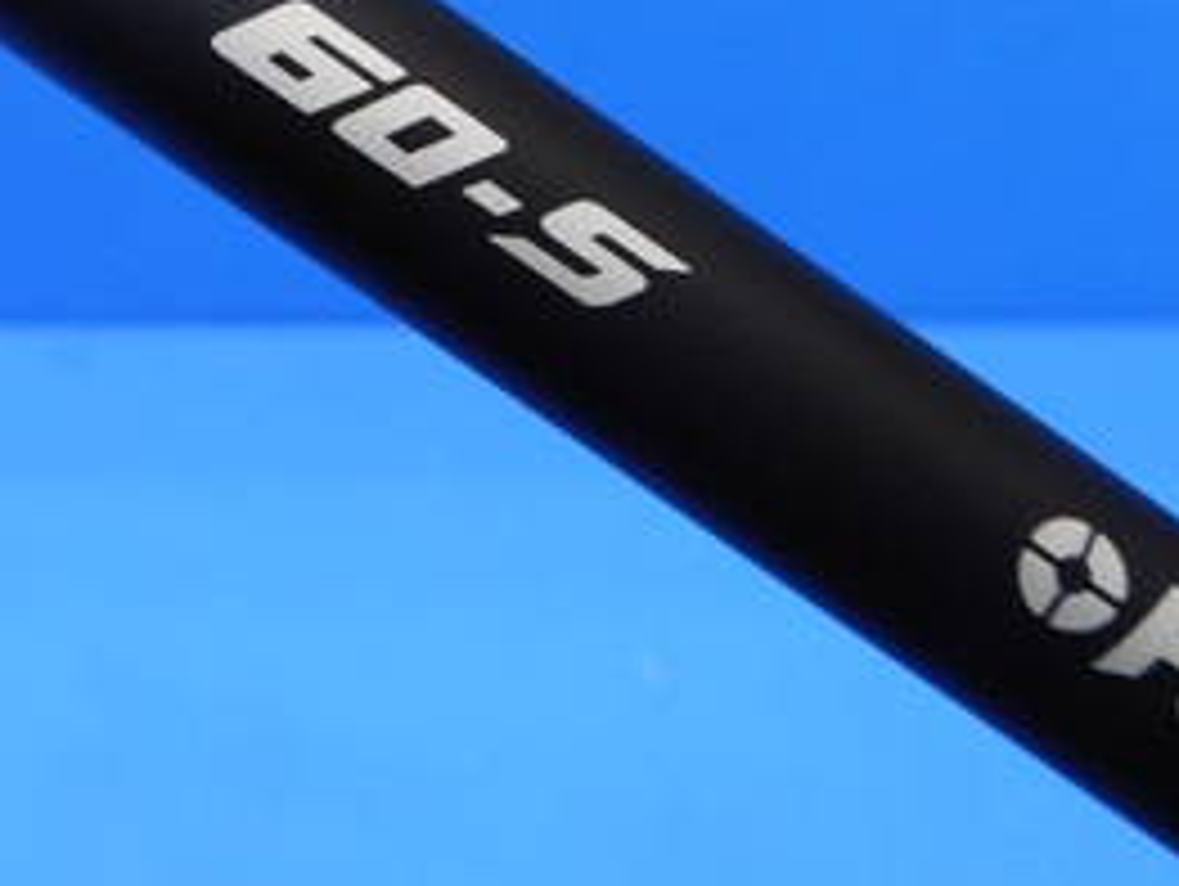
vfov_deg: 23.5
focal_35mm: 61
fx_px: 2080
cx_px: 356
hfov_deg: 31.3
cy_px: 103
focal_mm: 4.5
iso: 110
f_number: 3.7
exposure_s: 1/30
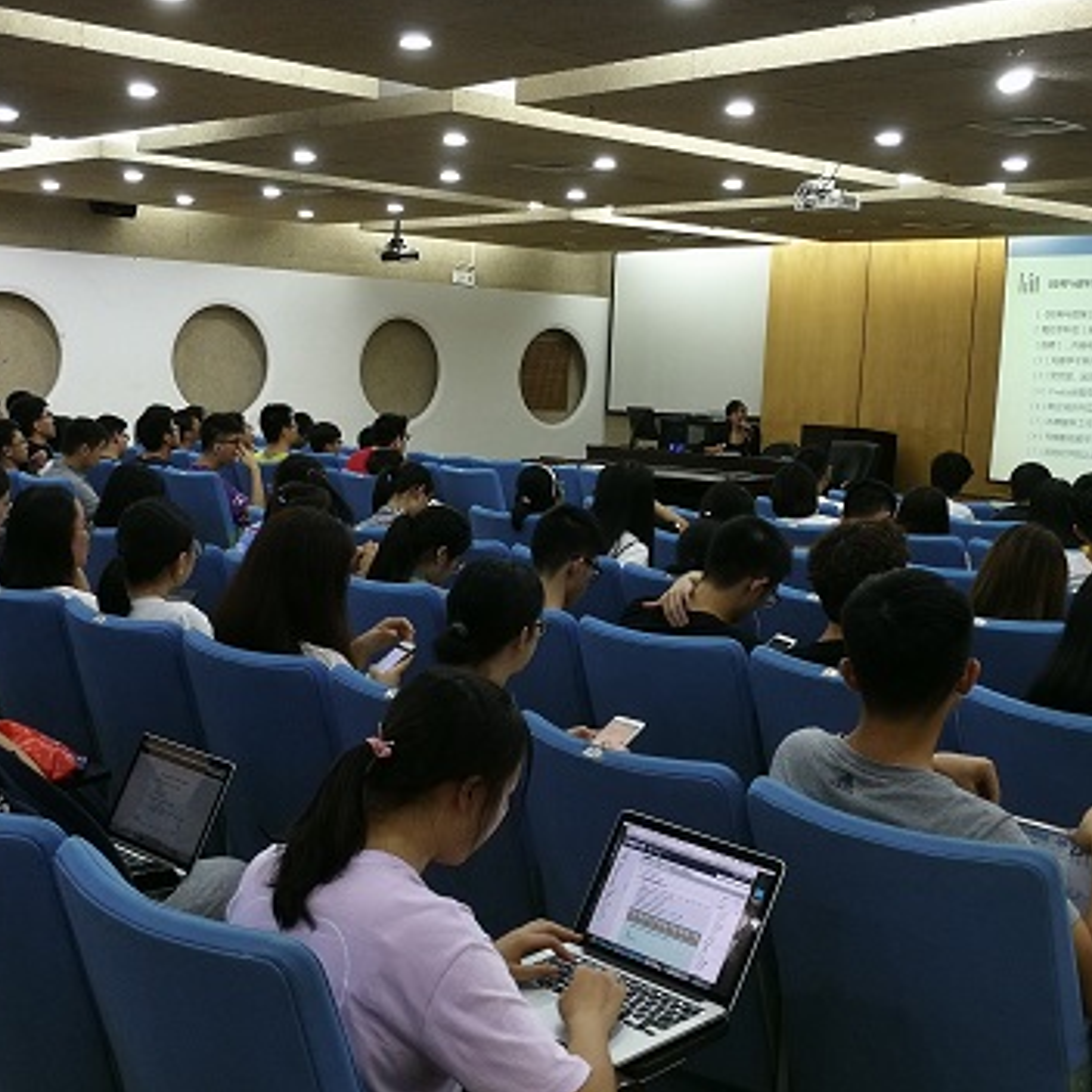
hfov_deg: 38.3
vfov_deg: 38.3
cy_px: 538
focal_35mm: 44
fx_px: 1570
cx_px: 534
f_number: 2.2
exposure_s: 1/30
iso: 250
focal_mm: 3.95
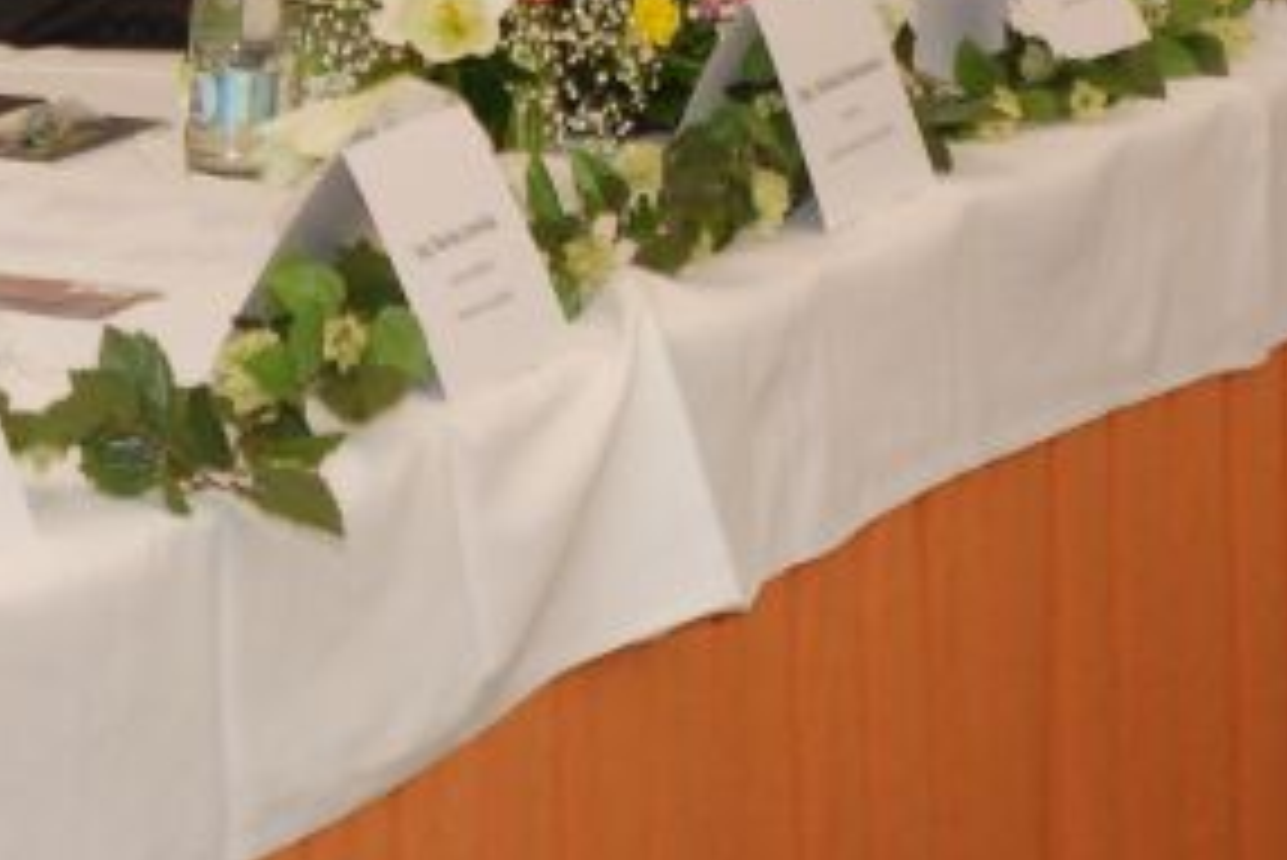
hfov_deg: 7.5
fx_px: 9621
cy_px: -398
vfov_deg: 5.1
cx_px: -549
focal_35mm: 269
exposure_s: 1/60
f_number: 7.1
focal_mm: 50
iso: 800
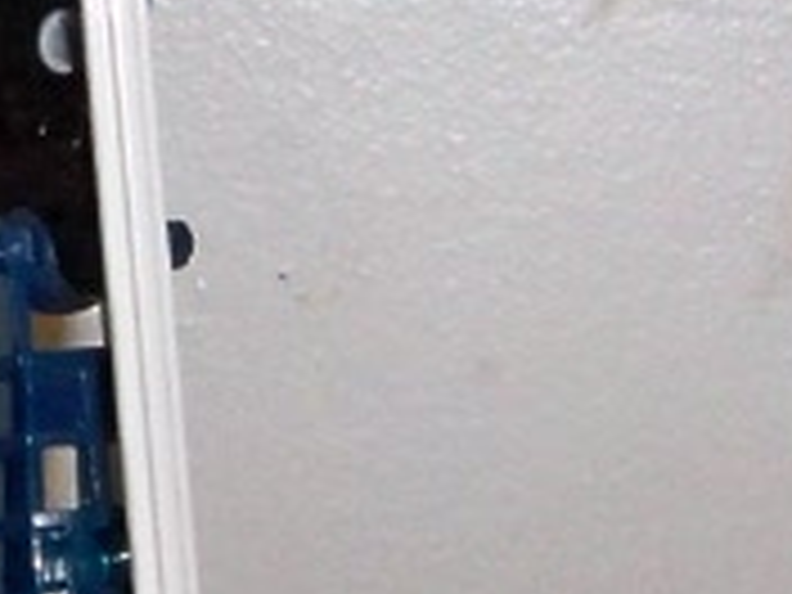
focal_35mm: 255
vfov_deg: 5.8
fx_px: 5834
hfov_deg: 7.7
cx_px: -81
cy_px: 315
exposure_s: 1/30
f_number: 3.5
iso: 200
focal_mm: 6.2
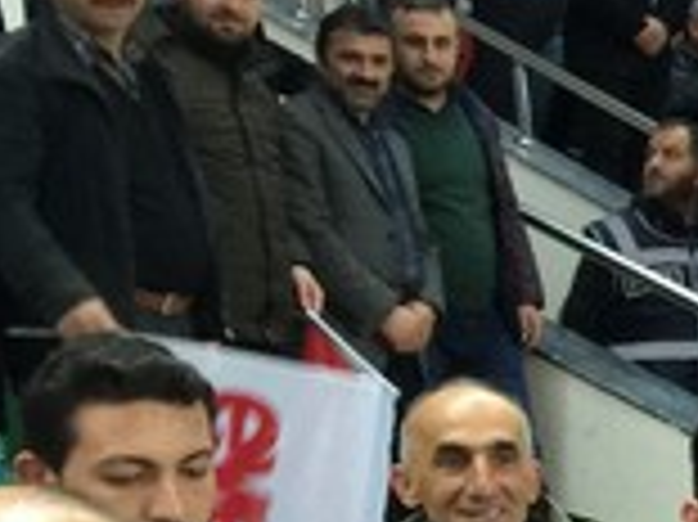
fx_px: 2519
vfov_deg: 11.6
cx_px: 1428
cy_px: 590
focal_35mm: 125
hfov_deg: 13.4
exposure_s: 1/17
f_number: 2.2
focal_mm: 4.15
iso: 50
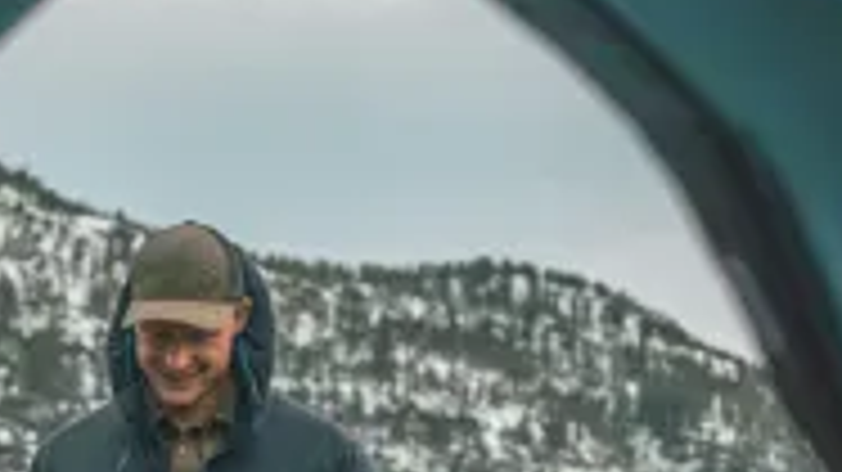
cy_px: 775
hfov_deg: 9.6
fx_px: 4999
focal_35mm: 224
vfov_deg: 5.4
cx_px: 144
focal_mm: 50
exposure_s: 1/125
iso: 160
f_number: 3.2
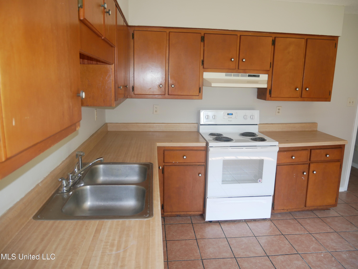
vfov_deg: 56.8
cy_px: 134
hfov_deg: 71.6
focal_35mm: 24
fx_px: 248
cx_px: 179
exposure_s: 1/60
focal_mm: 12
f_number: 3.5
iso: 320
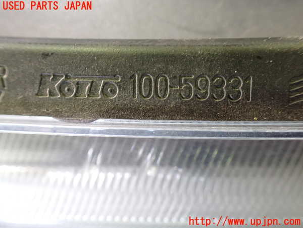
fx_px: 263
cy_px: 114
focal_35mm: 30
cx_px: 152
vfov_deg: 46.8
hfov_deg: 60.0
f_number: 2.3
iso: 800
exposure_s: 1/40
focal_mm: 5.4
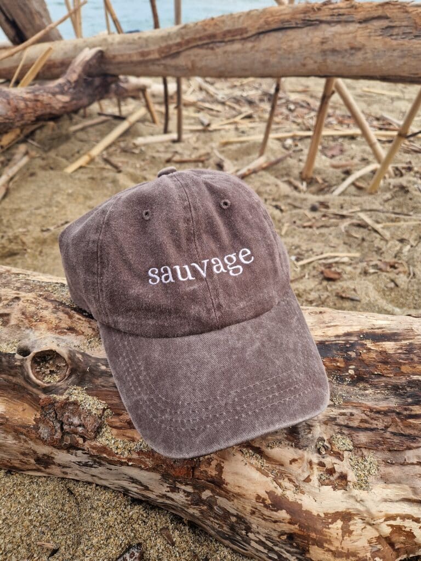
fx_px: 373
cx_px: 210
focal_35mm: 23
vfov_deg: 73.9
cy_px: 280
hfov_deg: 58.9
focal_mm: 5.4
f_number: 1.8
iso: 50
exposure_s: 1/138
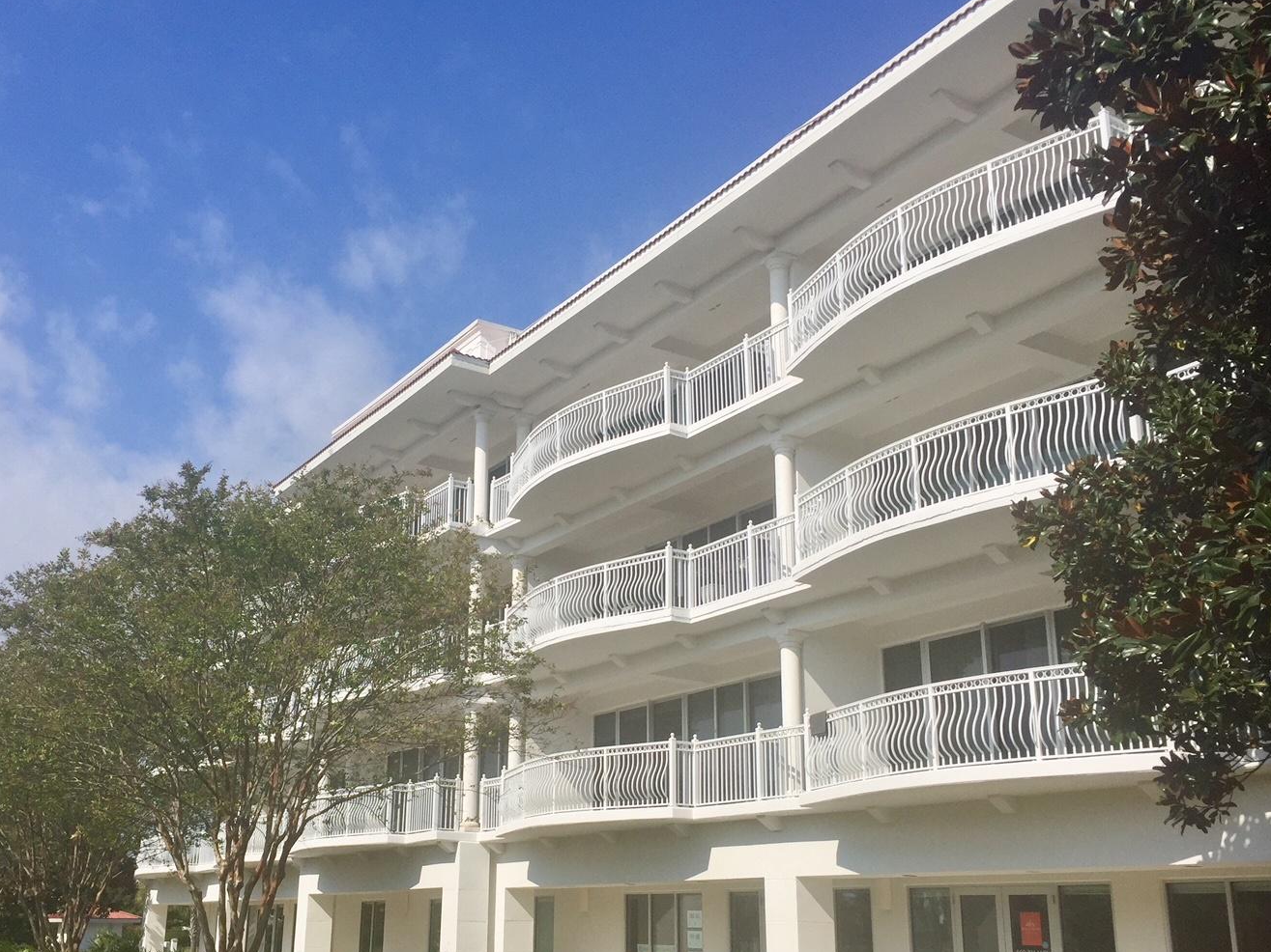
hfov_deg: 51.2
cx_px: 538
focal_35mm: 36
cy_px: 567
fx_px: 1322
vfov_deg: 39.5
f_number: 2.2
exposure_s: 1/3597
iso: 32
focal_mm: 4.15
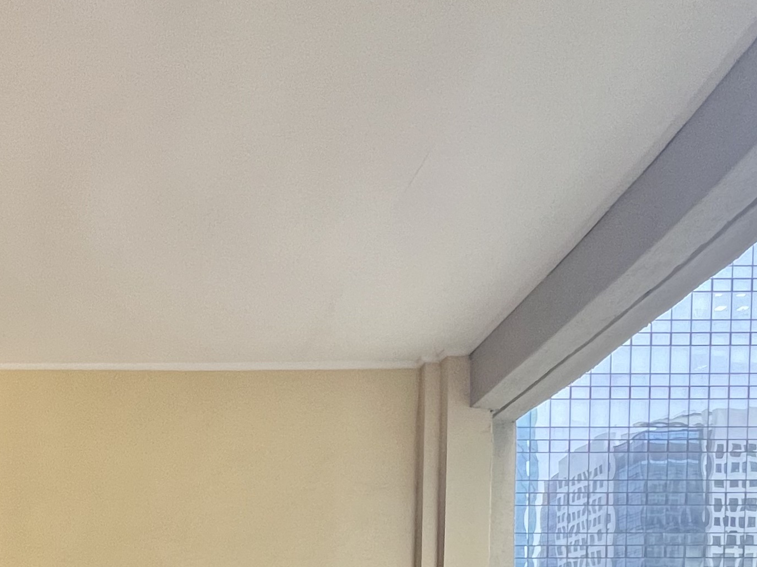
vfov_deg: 29.4
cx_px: 87
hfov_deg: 44.8
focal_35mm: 38
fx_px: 831
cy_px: 760
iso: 125
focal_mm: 1.57
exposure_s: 1/99
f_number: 1.8
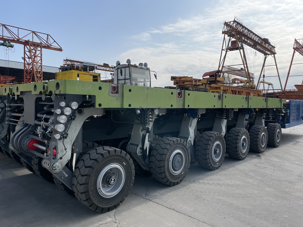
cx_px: 152
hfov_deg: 67.3
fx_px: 228
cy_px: 114
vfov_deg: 53.1
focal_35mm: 26
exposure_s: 1/4000
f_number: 1.6
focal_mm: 4.2
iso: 32
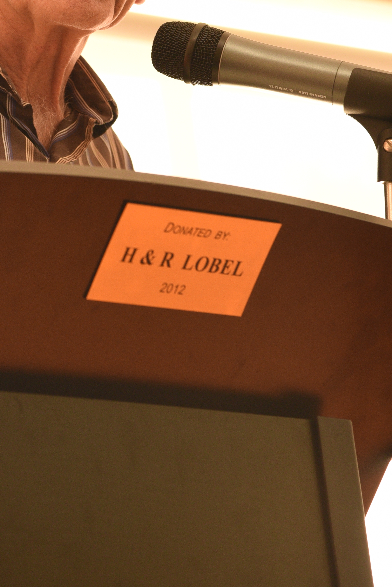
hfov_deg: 6.6
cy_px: 60
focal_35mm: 209
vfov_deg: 9.8
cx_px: 6
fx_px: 3409
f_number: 6.3
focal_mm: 105
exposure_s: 1/80
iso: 800
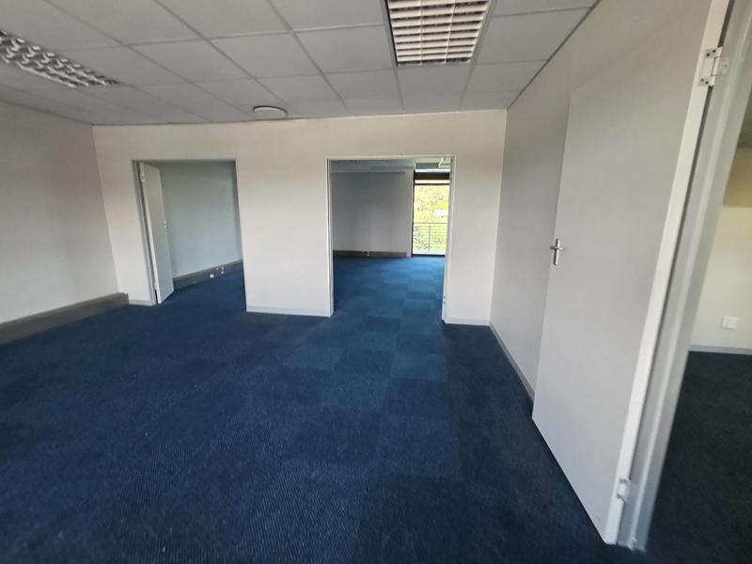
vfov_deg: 89.9
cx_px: 376
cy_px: 282
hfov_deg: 106.2
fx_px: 282
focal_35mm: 13
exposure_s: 1/100
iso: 200
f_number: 1.9
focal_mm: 2.2
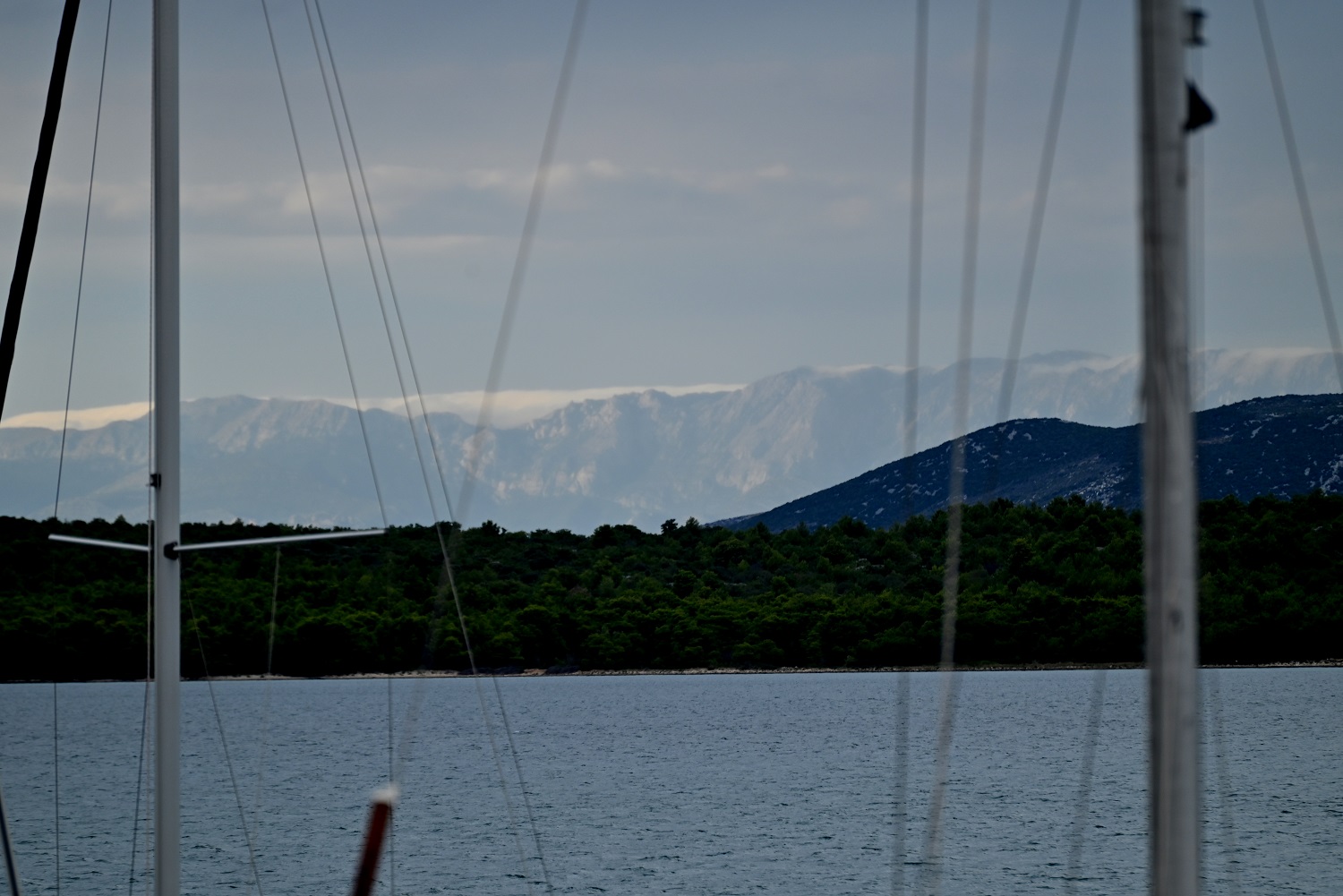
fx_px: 11194
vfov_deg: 4.6
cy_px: 448
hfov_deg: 6.9
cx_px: 672
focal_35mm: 300
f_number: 5.6
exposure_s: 1/500
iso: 250
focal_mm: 300
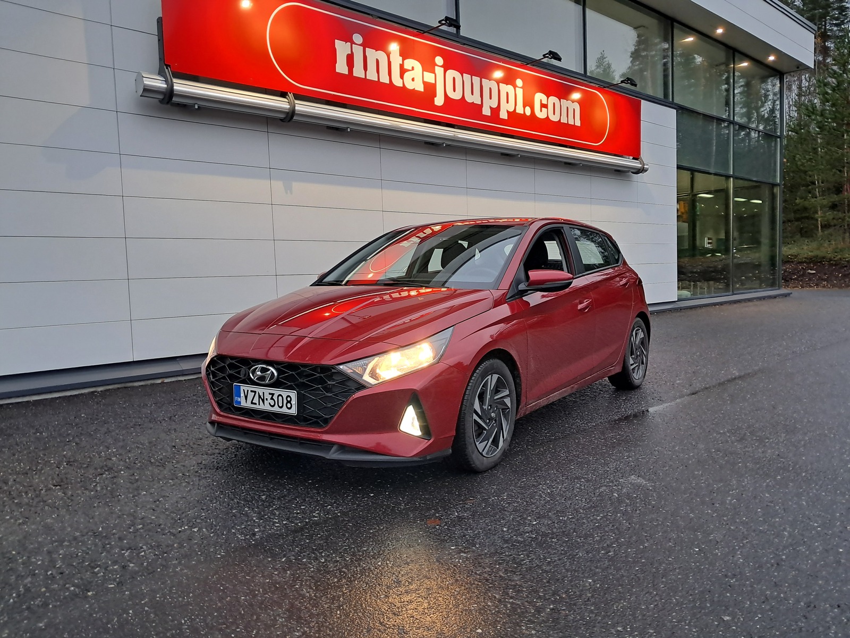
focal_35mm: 27
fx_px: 663
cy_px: 319
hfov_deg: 65.3
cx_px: 425
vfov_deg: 51.4
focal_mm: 4
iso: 200
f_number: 1.8
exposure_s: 1/50
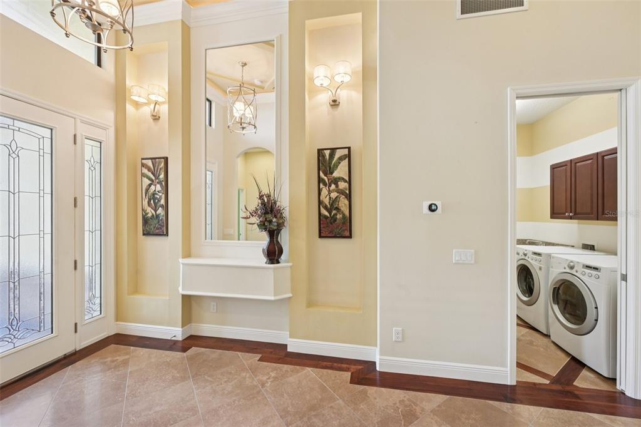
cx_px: 320
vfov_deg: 81.2
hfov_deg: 104.3
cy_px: 214
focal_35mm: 14
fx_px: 249
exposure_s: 1/6
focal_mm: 14
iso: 400
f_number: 8
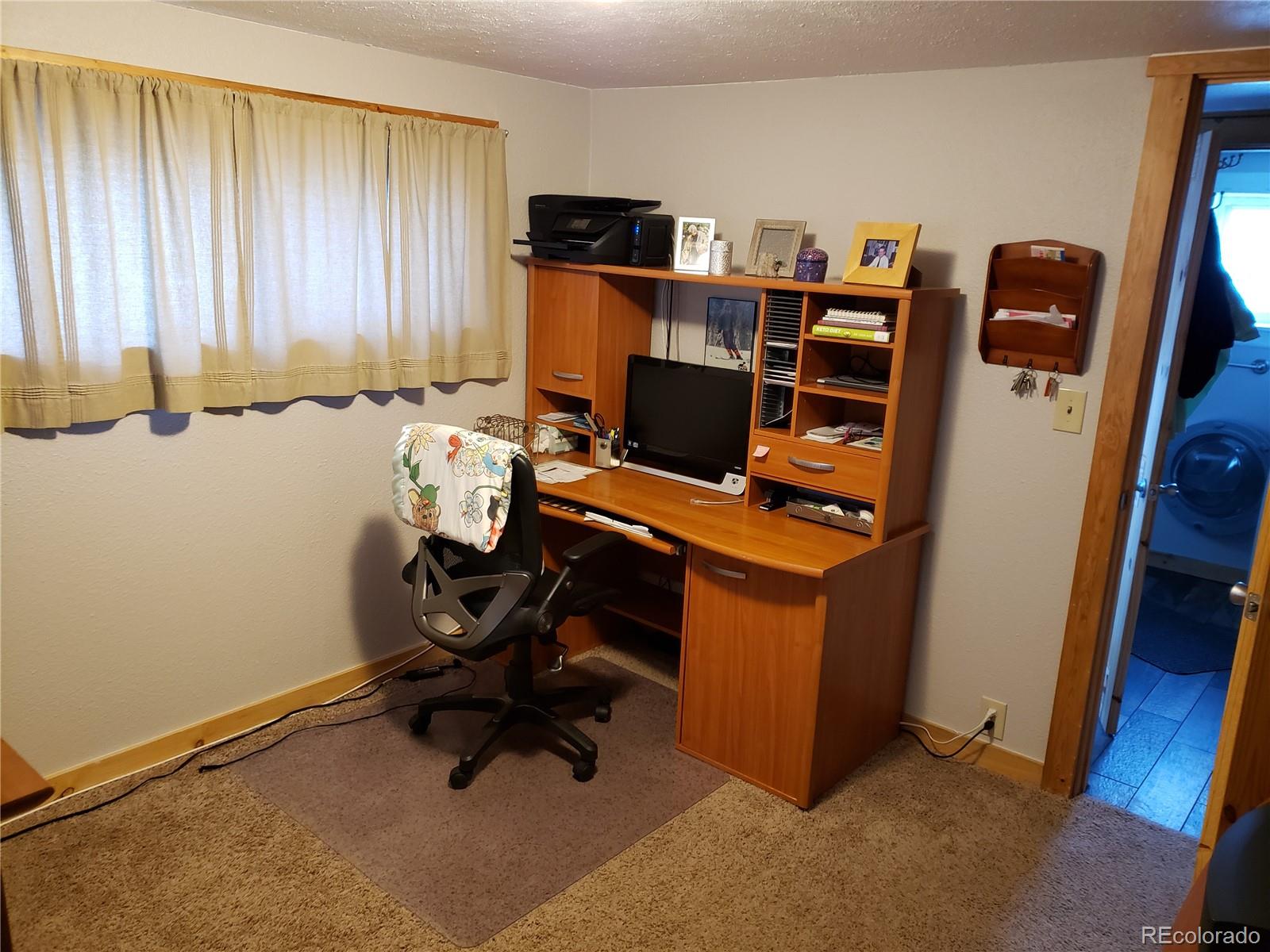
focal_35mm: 26
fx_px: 954
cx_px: 635
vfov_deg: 53.1
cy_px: 476
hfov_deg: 67.3
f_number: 1.5
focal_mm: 4.3
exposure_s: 1/15
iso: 250
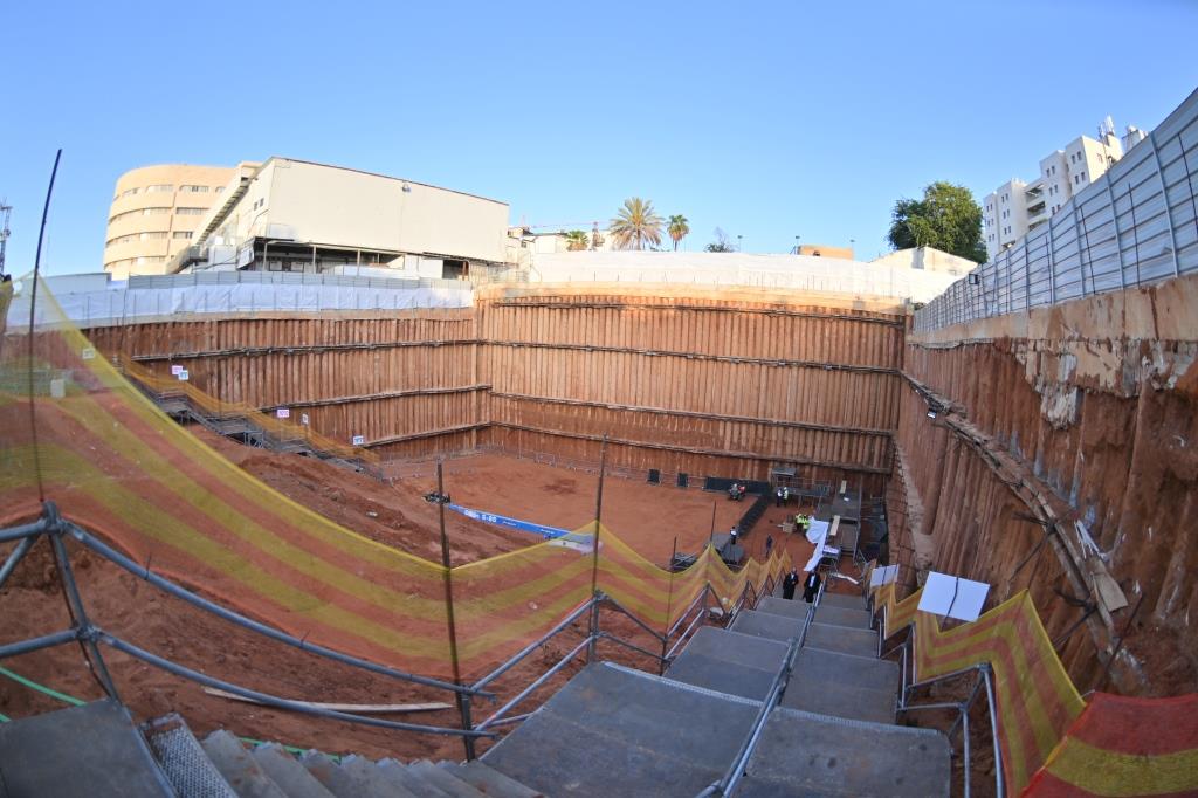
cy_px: 399
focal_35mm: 15
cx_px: 599
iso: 50
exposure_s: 1/320
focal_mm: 10.5
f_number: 2.8
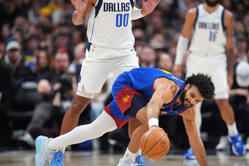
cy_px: 83
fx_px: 2766
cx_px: 124
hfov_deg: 5.2
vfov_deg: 3.4
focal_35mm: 400
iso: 5000
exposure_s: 1/1600
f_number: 3.2
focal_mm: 400
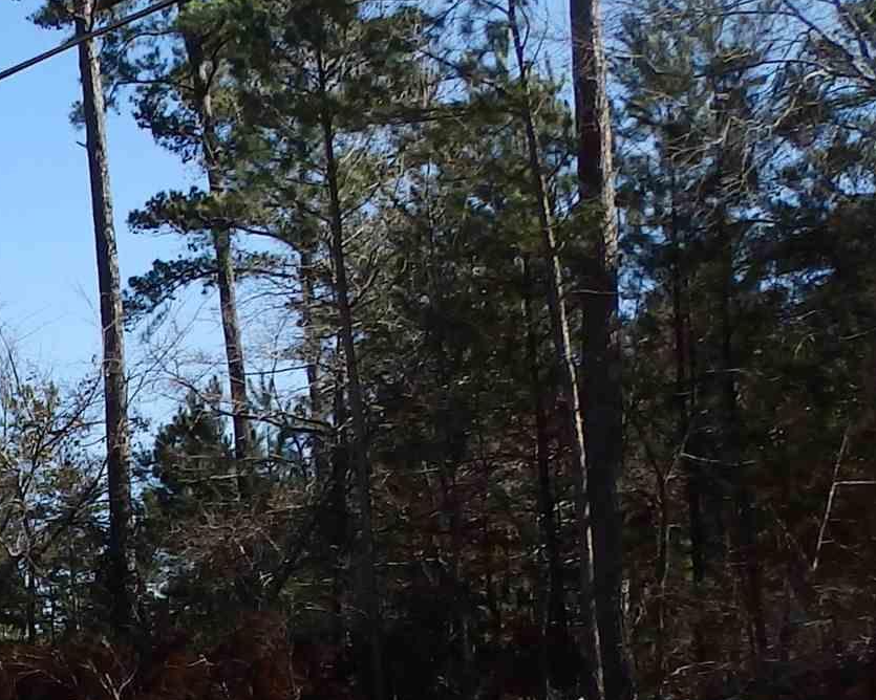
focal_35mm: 79
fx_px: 2048
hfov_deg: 20.9
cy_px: 795
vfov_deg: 18.6
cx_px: -402
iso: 80
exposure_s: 1/400
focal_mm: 4
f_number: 4.5
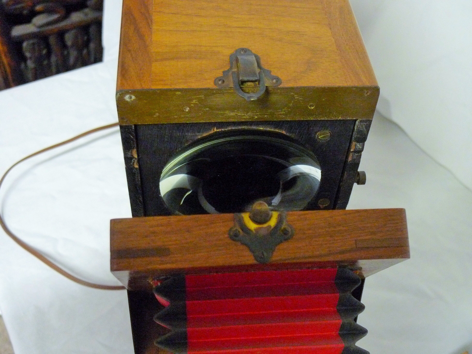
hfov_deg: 42.9
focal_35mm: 44
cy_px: 177
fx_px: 600
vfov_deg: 32.9
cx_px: 236
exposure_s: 1/30
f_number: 2.5
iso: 800
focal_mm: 9.3
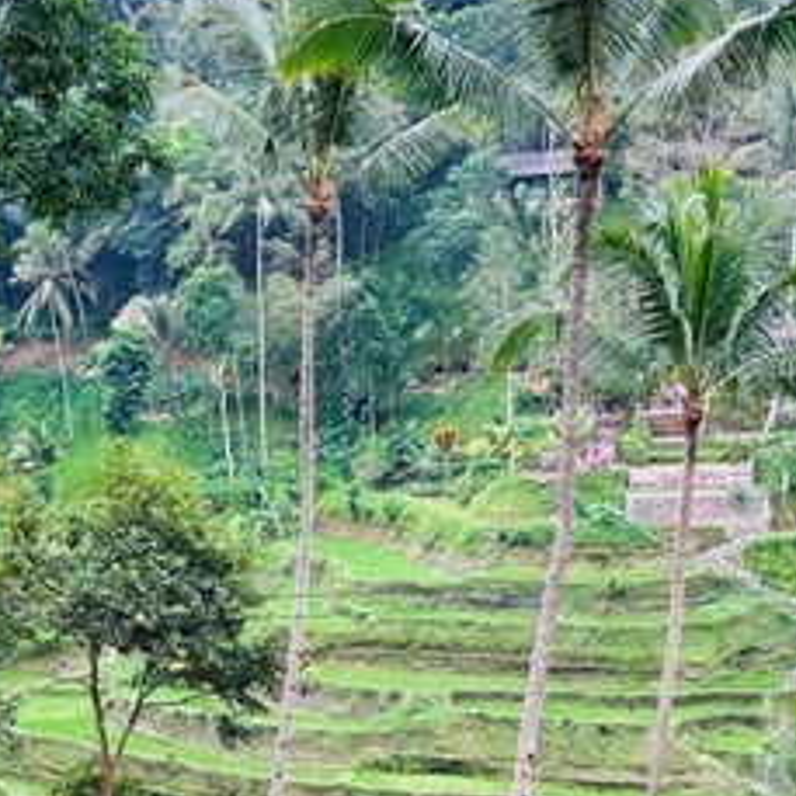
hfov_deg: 22.8
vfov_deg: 22.8
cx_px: 73
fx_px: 1925
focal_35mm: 74
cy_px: 713
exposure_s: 1/163
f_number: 1.78
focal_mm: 6.86
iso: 80
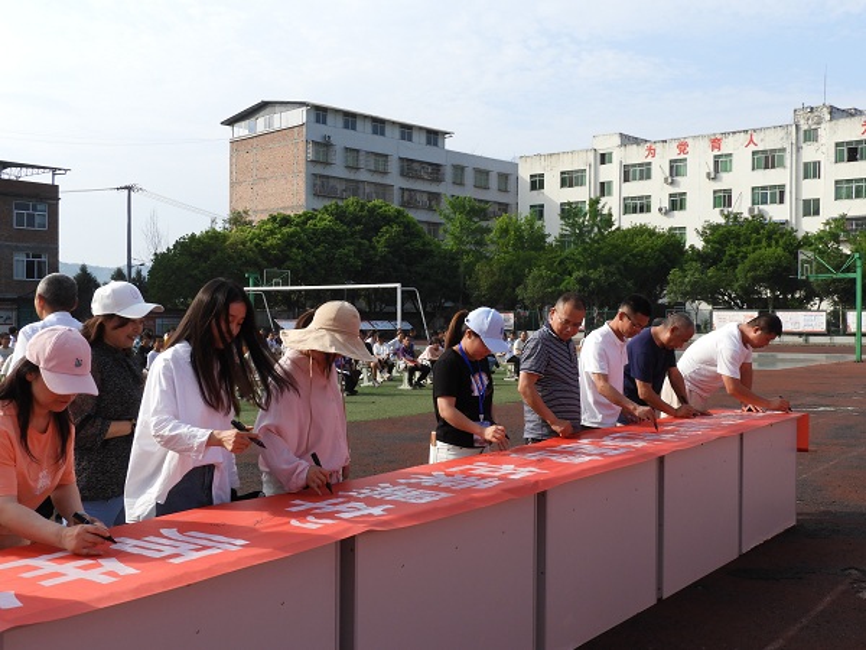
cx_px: 433
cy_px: 325
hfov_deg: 46.8
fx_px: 1001
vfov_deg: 36.0
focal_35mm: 40
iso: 100
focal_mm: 7.2
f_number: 5.3
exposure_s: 1/400
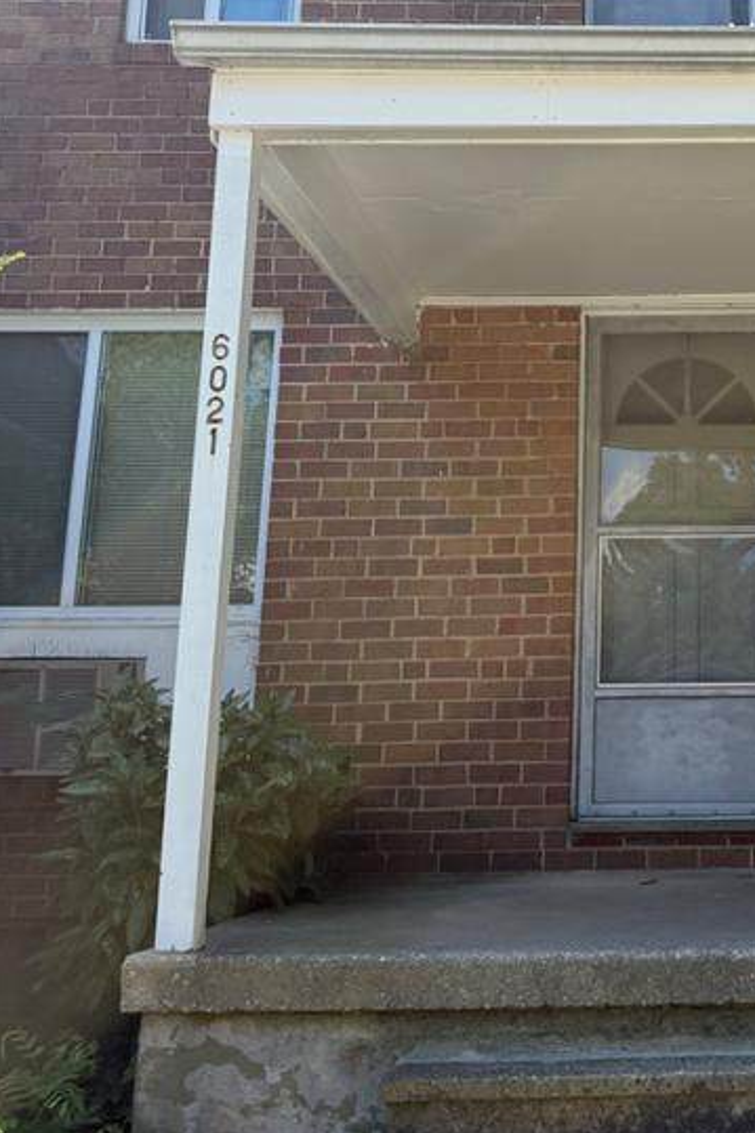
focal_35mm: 50
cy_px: 326
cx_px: 742
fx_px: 1574
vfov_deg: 38.9
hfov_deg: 25.7
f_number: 1.78
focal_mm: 6.76
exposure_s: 1/2907
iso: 100
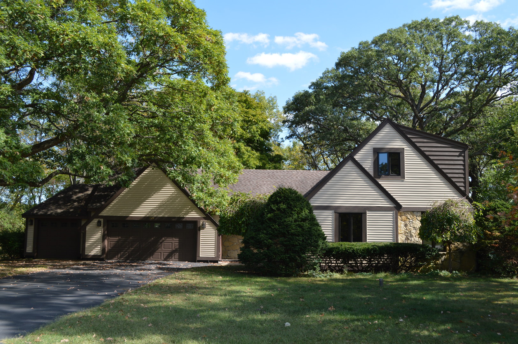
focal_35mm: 36
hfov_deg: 53.2
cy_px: 172
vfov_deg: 36.8
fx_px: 518
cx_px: 259
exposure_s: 1/160
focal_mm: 24
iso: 100
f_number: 5.6
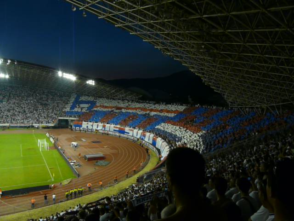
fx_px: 238
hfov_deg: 63.4
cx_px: 147
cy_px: 110
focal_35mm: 28
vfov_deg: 49.7
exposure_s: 1/60
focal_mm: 4.6
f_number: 4
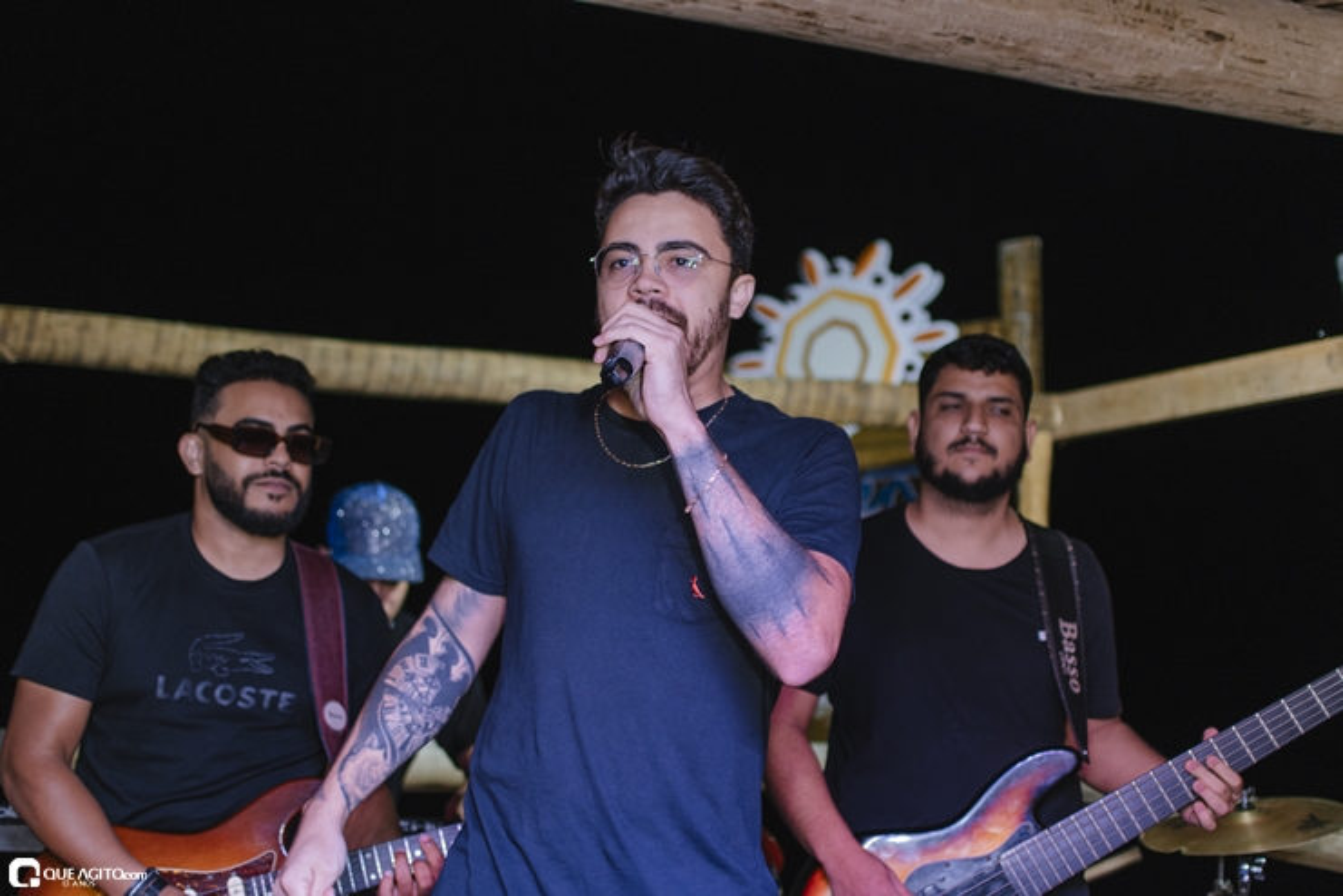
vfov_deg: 25.8
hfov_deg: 37.9
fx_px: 1958
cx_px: 672
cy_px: 448
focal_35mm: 52
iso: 400
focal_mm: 35
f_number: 2
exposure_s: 1/200
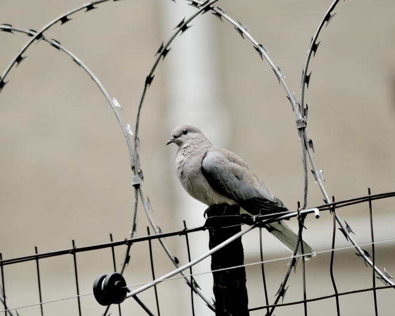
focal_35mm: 510
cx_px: 211
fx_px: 5963
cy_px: 158
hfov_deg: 3.8
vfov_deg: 3.0
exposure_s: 1/800
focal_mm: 300
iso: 200
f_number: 5.6
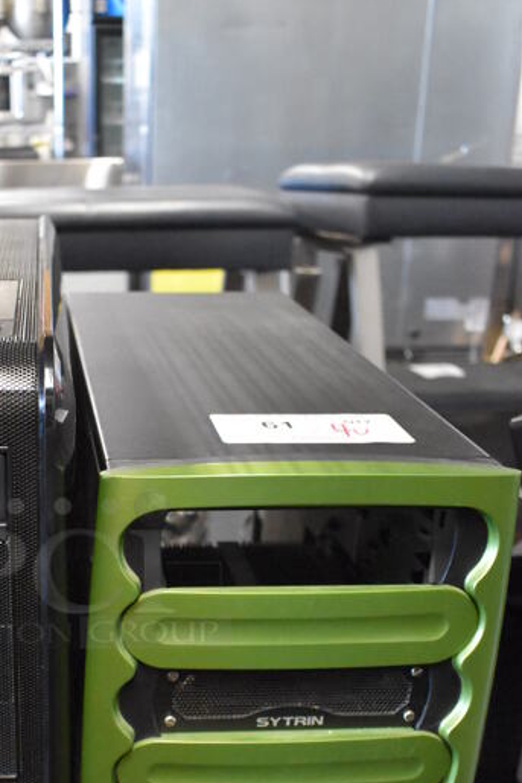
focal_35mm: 48
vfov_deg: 40.2
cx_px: 62
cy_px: 569
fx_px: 1043
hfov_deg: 27.2
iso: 7200
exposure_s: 1/125
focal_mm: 18
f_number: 3.5
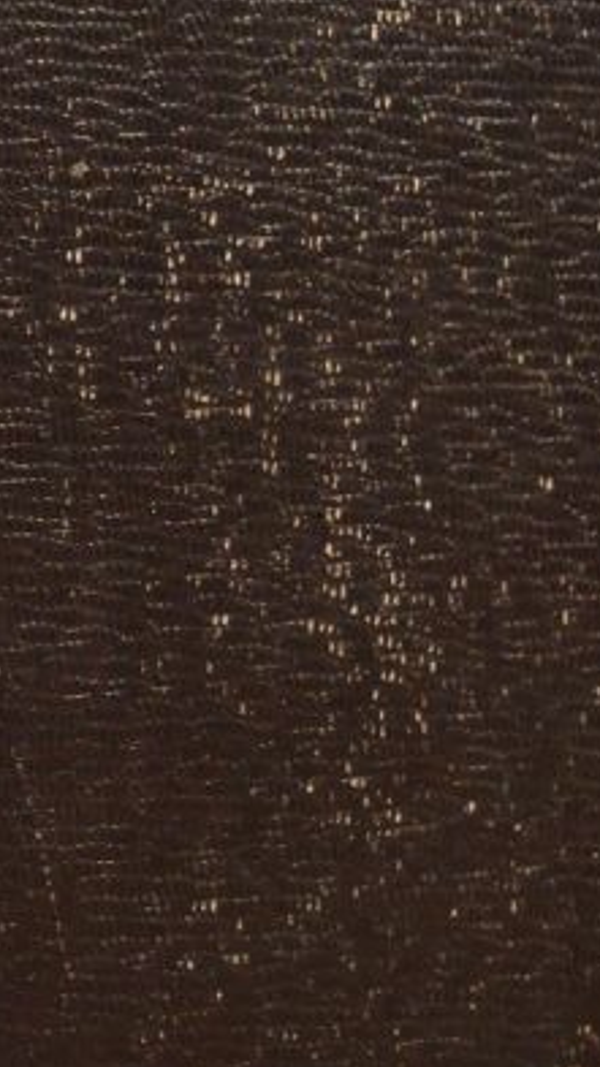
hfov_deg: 6.9
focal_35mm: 168
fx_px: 4753
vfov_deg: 12.7
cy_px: 132
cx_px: -760
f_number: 4.2
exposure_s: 1/125
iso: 2200
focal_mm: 30
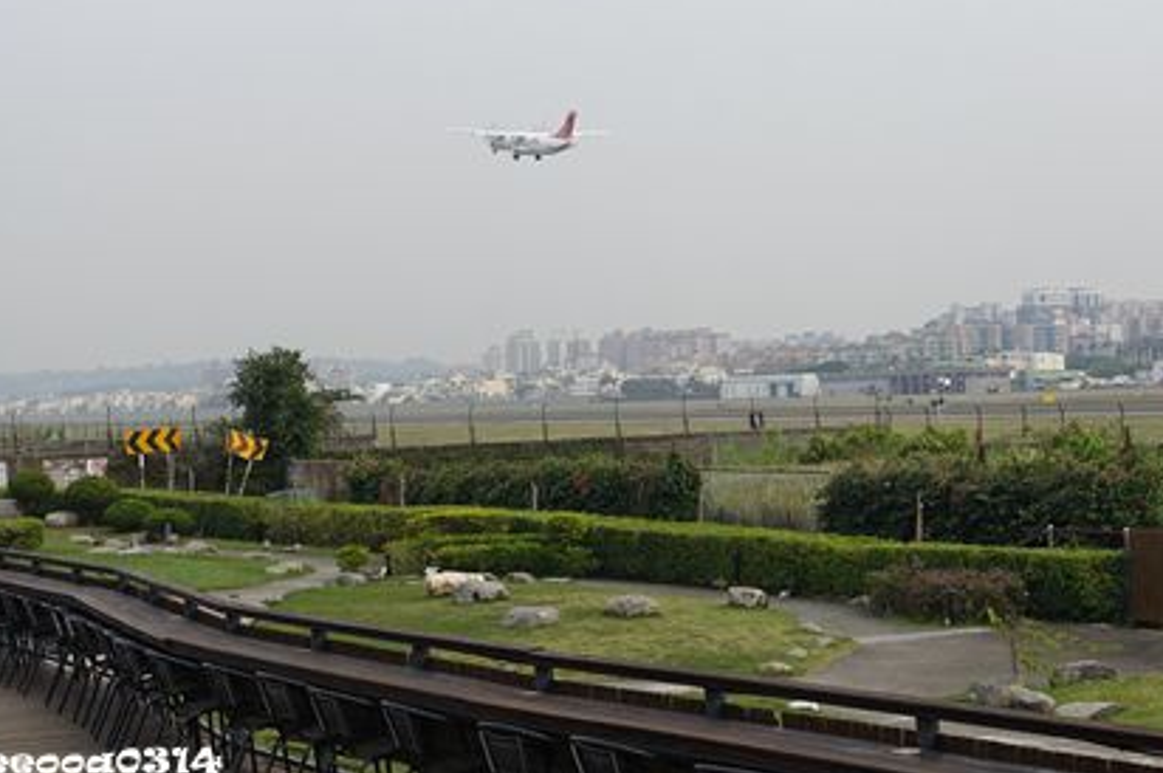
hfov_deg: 28.3
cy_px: 303
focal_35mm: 71
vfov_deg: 19.1
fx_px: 2292
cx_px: 754
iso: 125
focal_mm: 16.62
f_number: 5.6
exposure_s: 1/320
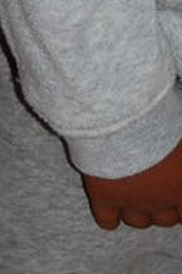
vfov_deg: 4.6
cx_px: 202
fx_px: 3354
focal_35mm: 442
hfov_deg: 3.1
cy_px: -218
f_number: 5.6
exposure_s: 1/125
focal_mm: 45
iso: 200
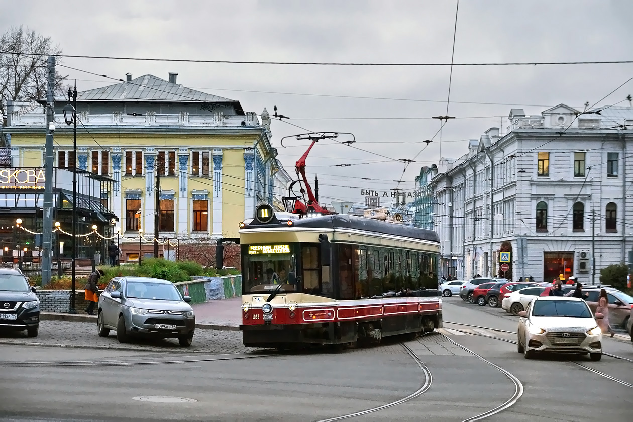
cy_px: 211
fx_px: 1319
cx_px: 316
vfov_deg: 18.2
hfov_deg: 27.0
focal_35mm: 75
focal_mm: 50
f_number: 5
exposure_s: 1/125
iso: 800
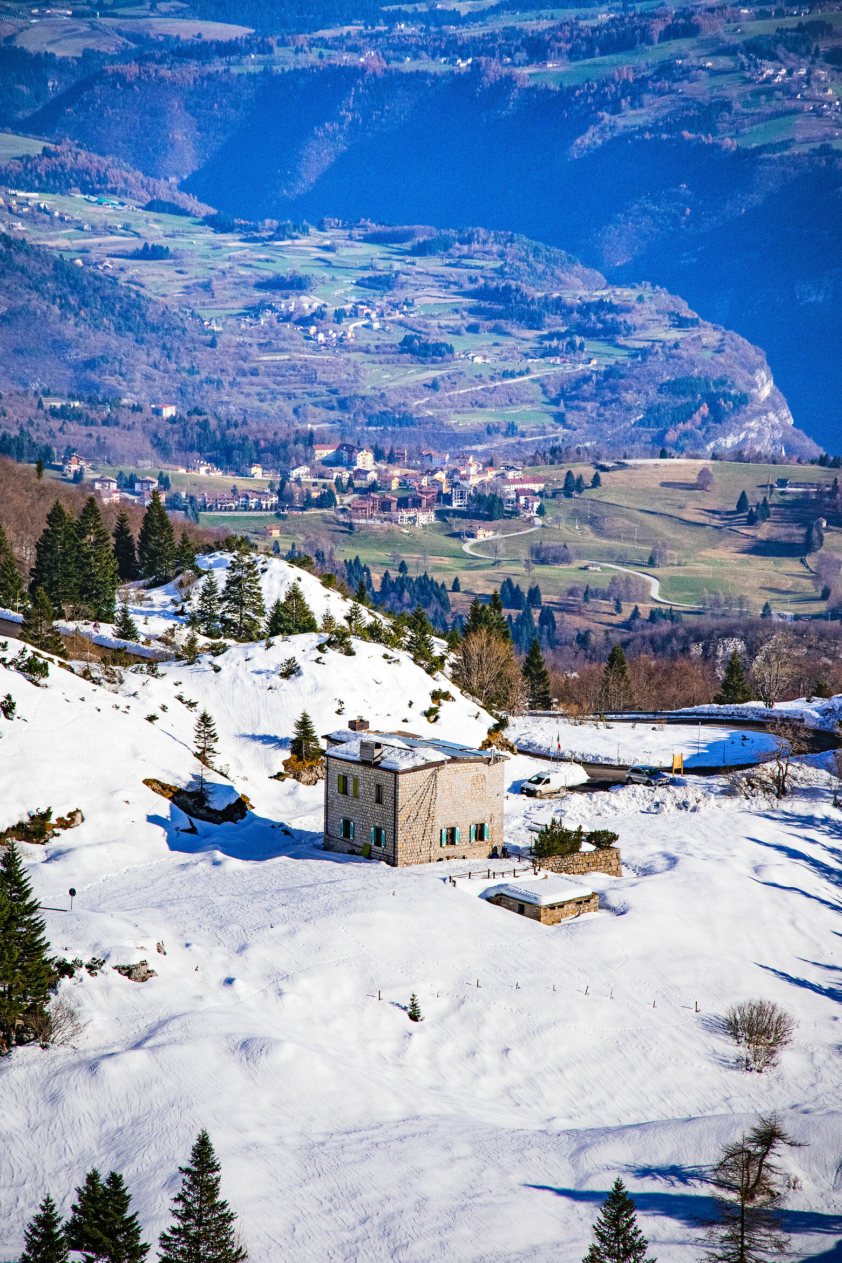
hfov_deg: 8.5
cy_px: 621
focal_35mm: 162
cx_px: 419
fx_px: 5666
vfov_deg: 12.7
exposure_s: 1/4000
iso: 800
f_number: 9
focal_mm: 105
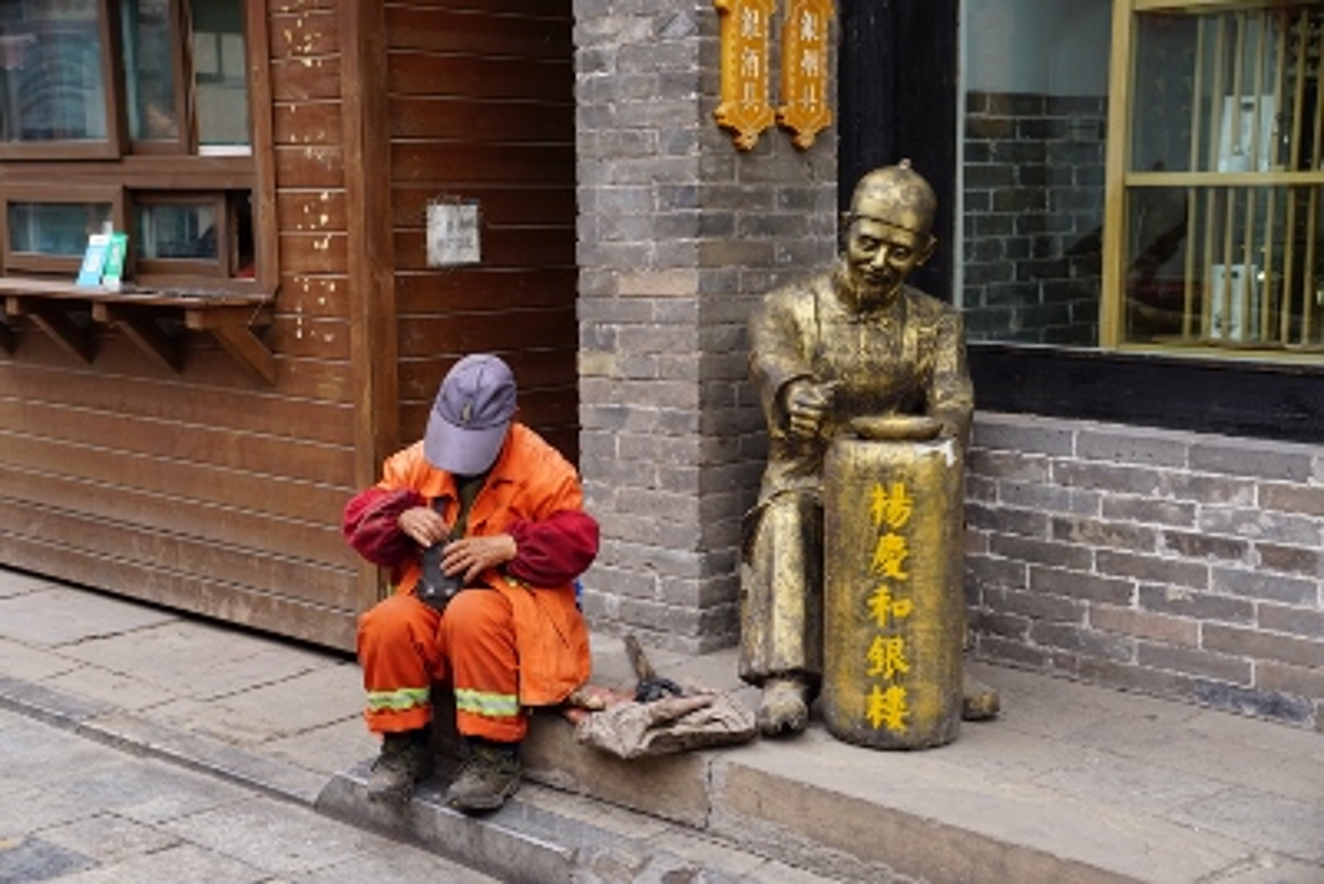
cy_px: 442
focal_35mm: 52
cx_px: 662
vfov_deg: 25.8
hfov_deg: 37.8
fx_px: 1931
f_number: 6.3
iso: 100
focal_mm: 35
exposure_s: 1/100
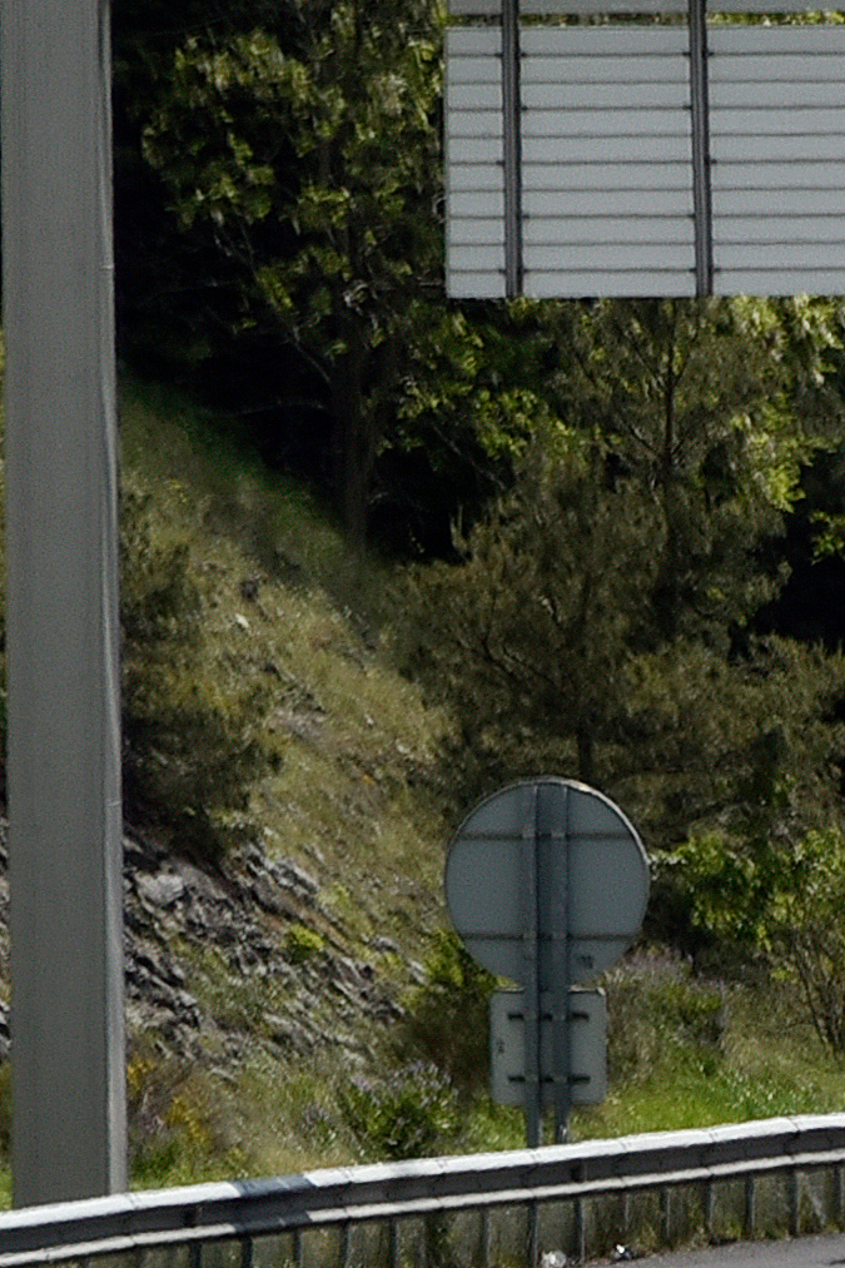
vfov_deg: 1.8
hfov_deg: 1.2
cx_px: 3086
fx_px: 39761
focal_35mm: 1129
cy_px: 822
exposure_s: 1/320
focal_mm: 190
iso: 100
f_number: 6.3
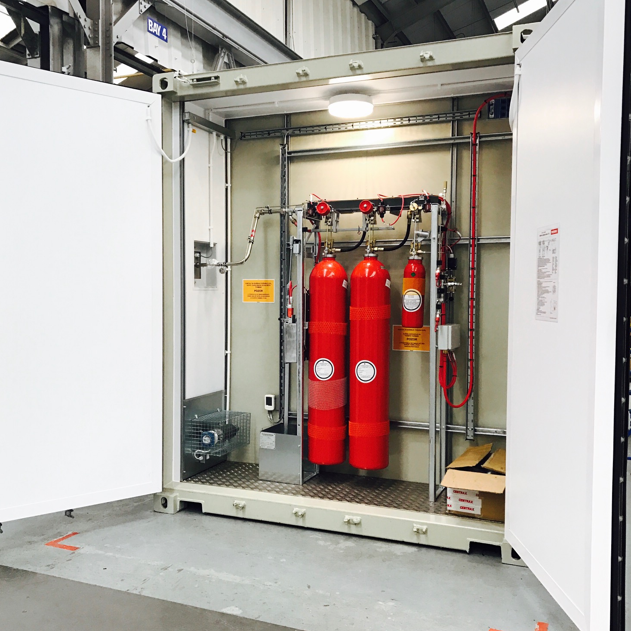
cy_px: 324
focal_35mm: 34
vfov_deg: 48.4
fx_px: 701
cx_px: 289
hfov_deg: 48.4
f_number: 1.8
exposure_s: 1/33
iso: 25
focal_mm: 3.99
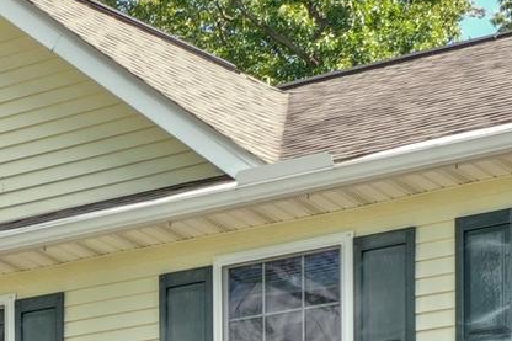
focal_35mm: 138
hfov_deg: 14.7
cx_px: 38
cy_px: 708
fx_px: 1962
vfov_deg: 9.2
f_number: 4.5
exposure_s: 1/120
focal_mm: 10.3
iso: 100
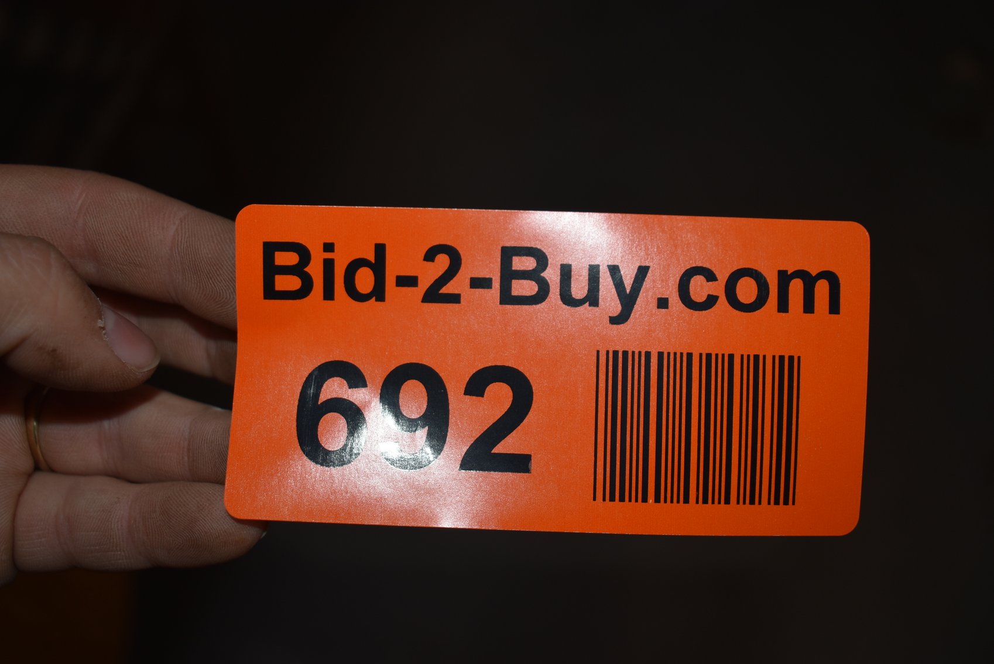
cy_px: 332
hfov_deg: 47.9
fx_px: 1119
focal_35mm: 40
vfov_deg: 33.1
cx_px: 497
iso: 110
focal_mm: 27
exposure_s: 1/100
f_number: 4
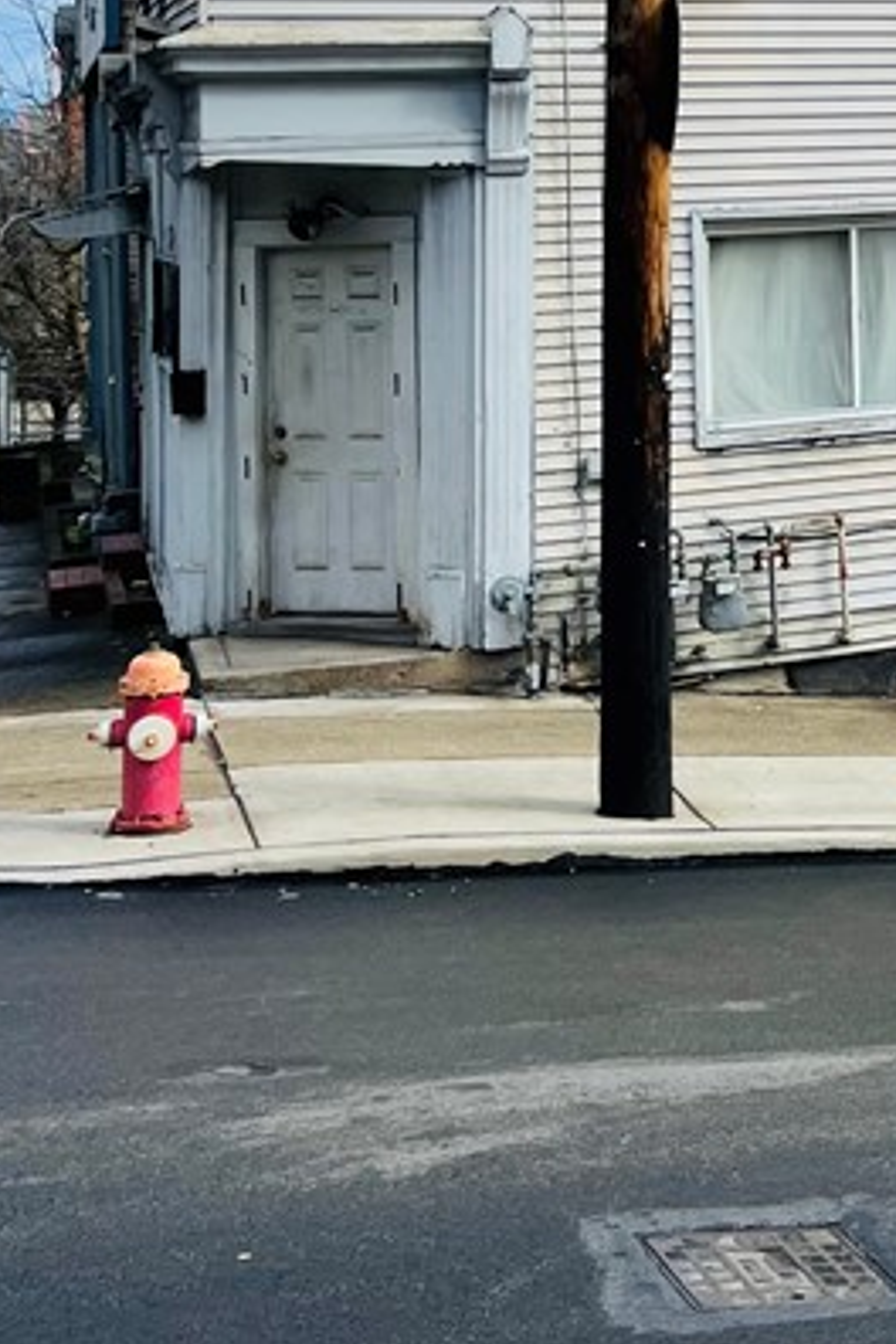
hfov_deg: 17.4
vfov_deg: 27.4
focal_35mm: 70
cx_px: 1375
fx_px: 2613
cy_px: 48
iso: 32
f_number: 1.6
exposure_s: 1/2174
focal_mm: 4.2
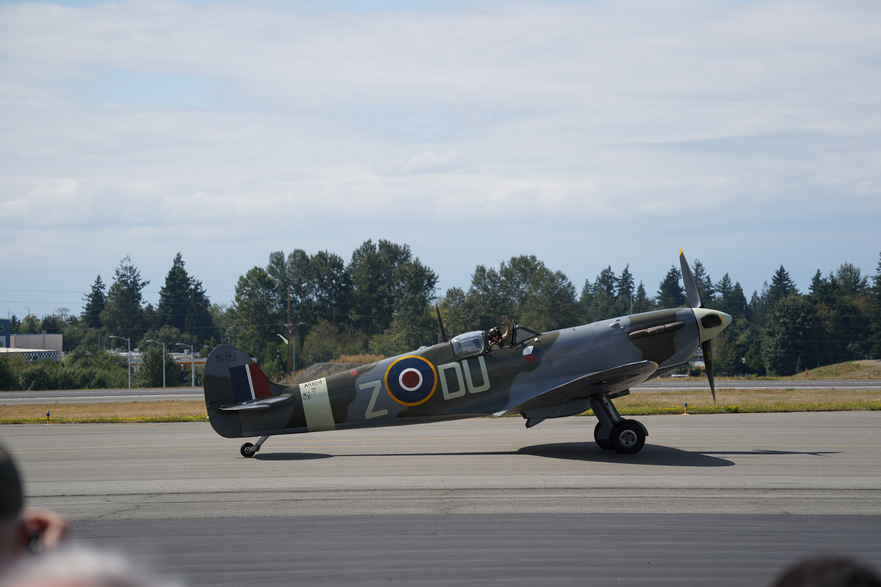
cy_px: 294
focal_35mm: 114
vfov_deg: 12.0
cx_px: 440
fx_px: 2790
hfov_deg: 17.9
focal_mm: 114
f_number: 5.6
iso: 100
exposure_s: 1/800
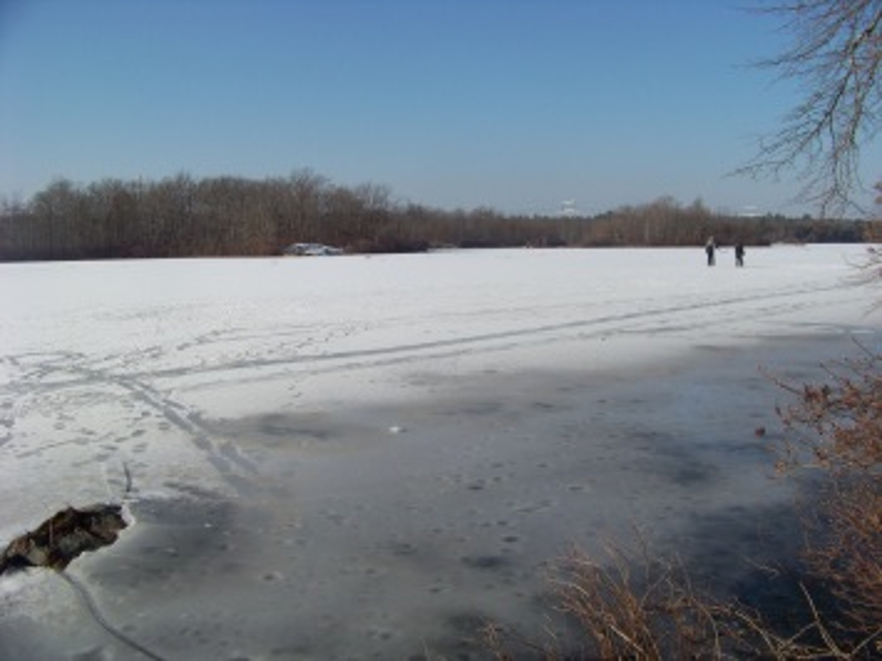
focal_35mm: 36
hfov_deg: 51.4
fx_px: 917
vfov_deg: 39.6
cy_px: 330
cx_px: 441
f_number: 4
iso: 65
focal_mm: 5.85
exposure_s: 1/800
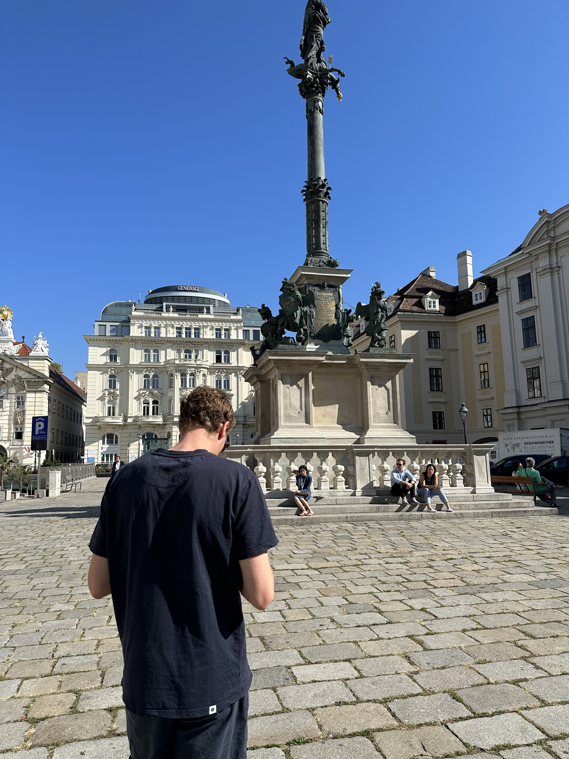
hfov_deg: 56.8
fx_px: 526
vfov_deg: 71.6
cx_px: 284
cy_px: 380
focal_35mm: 24
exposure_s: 1/5263
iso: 80
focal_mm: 6.86
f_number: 1.78
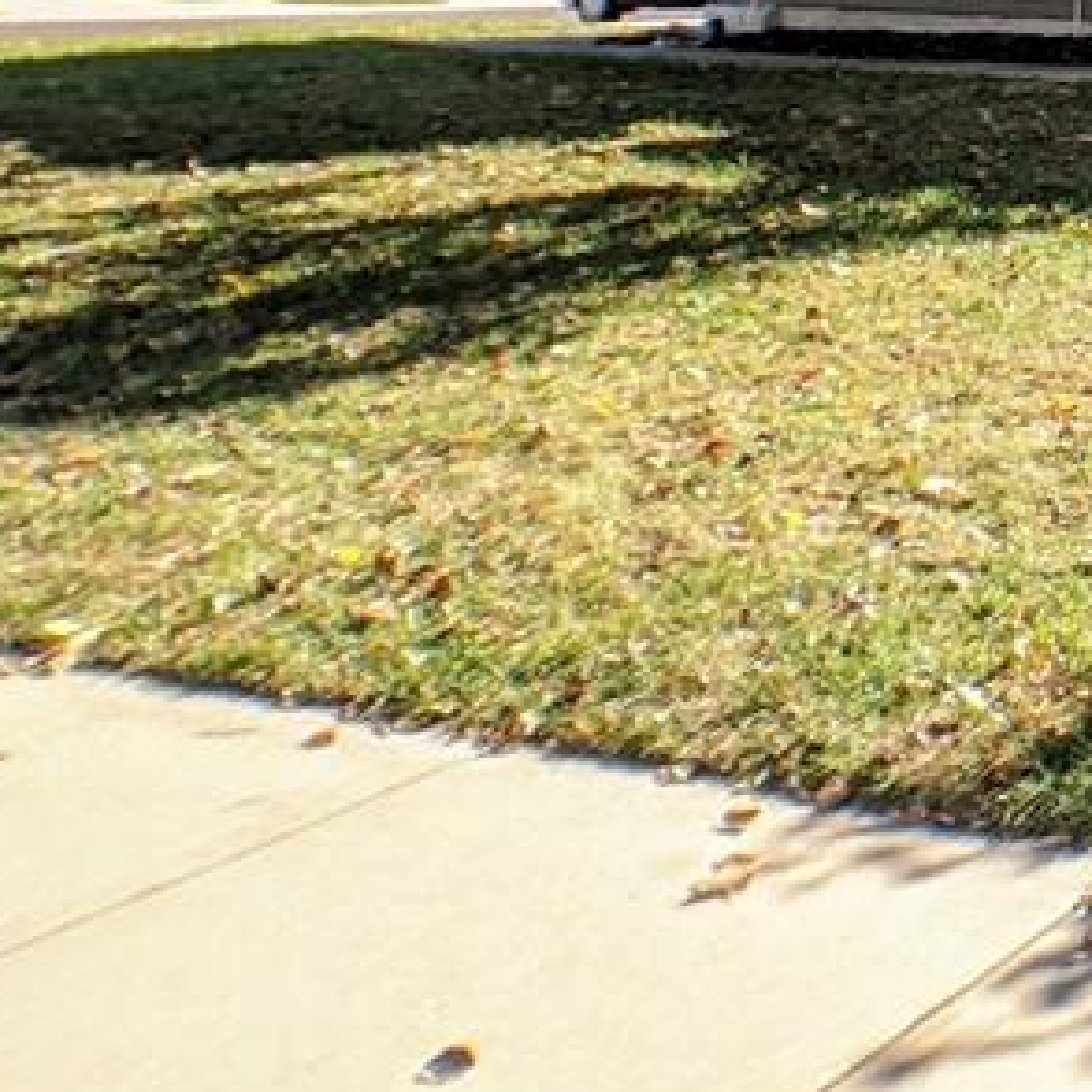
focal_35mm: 83
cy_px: -223
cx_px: 1787
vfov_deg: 19.6
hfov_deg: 17.9
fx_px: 2962
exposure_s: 1/734
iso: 56
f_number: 1.73
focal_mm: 4.38
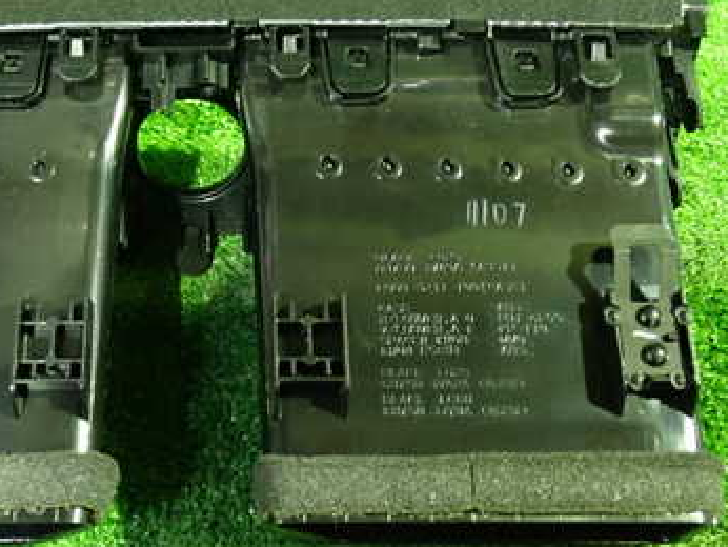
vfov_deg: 28.0
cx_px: 206
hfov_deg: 36.2
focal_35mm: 52
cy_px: 231
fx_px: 1094
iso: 800
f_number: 2.3
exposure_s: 1/13
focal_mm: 5.4
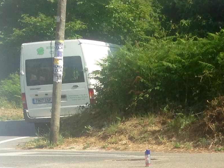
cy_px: 288
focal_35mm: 137
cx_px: 299
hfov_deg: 13.8
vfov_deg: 10.3
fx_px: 887
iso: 50
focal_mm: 4.12
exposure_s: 1/903
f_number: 2.4
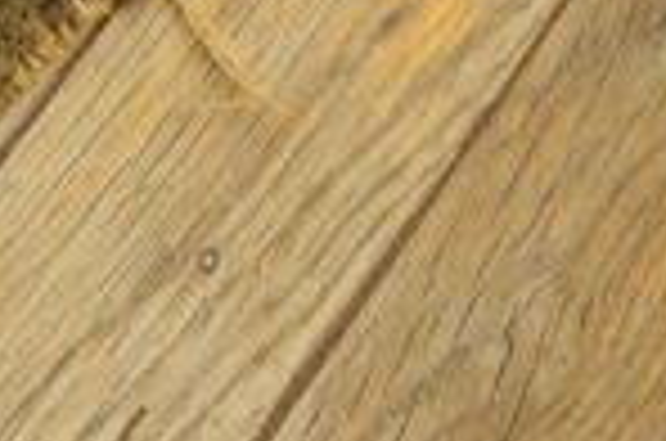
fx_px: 2474
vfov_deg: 9.8
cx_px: -387
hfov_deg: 14.2
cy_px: -245
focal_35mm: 134
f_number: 4
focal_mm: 22
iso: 1000
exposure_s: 1/60
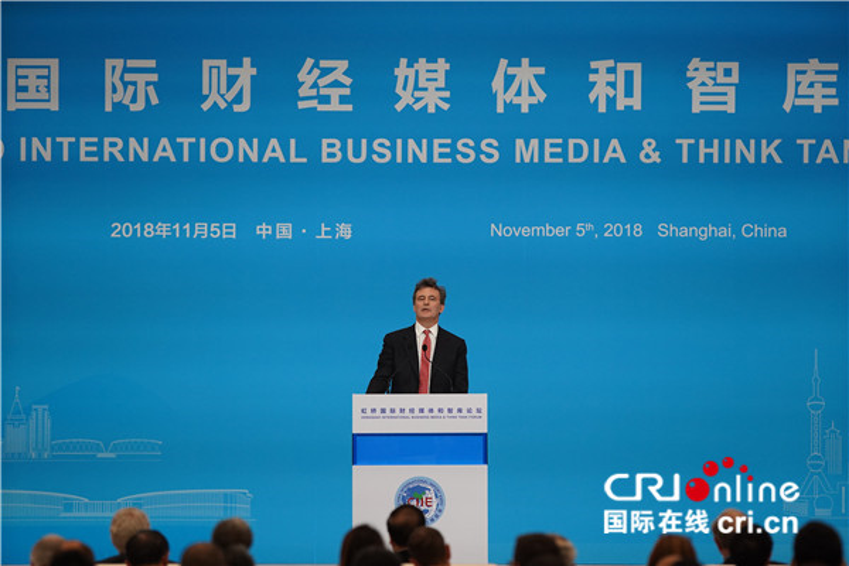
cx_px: 424
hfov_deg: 6.9
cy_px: 283
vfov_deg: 4.6
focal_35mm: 300
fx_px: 7074
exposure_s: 1/2500
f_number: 3.2
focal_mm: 300
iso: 3200
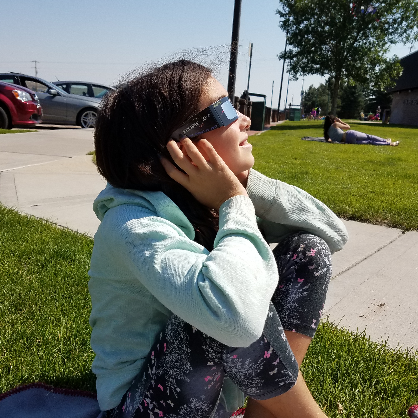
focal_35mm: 31
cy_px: 227
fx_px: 424
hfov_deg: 52.5
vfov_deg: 52.5
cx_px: 209
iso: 40
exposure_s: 1/1136
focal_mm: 4.2
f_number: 1.7
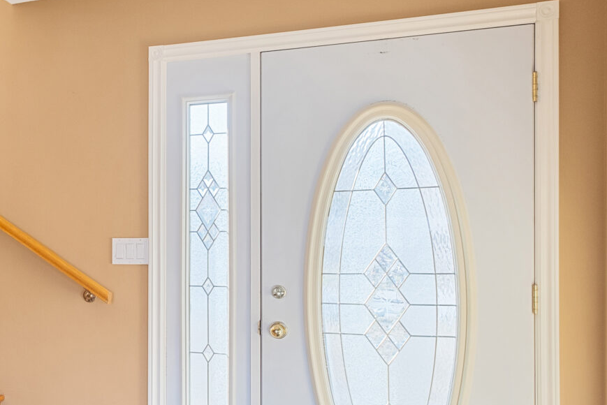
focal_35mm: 53
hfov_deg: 32.6
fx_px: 894
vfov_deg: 25.5
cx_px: -73
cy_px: 229
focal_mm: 12
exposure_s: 1/17
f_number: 4
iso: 200
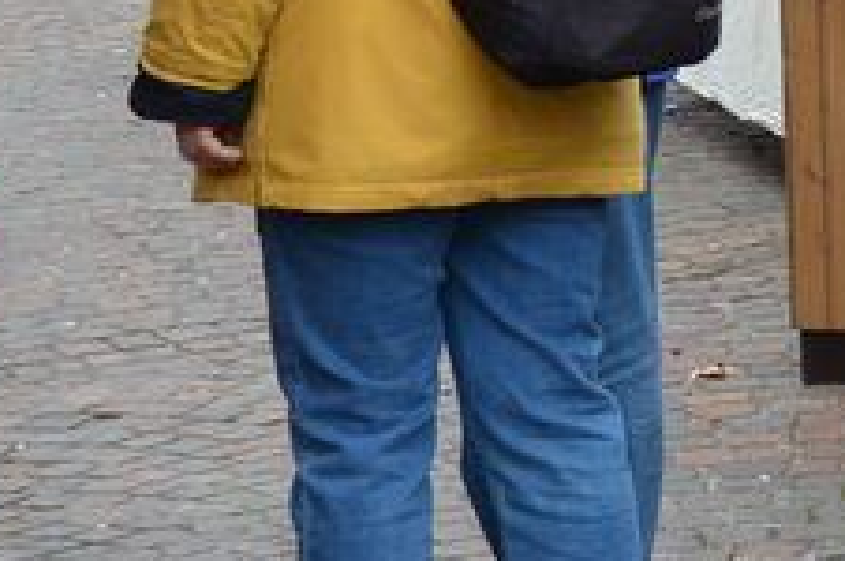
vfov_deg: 6.6
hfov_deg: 10.2
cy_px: -595
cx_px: 1036
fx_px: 4664
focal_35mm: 199
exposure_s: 1/80
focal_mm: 30
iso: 400
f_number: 4.5
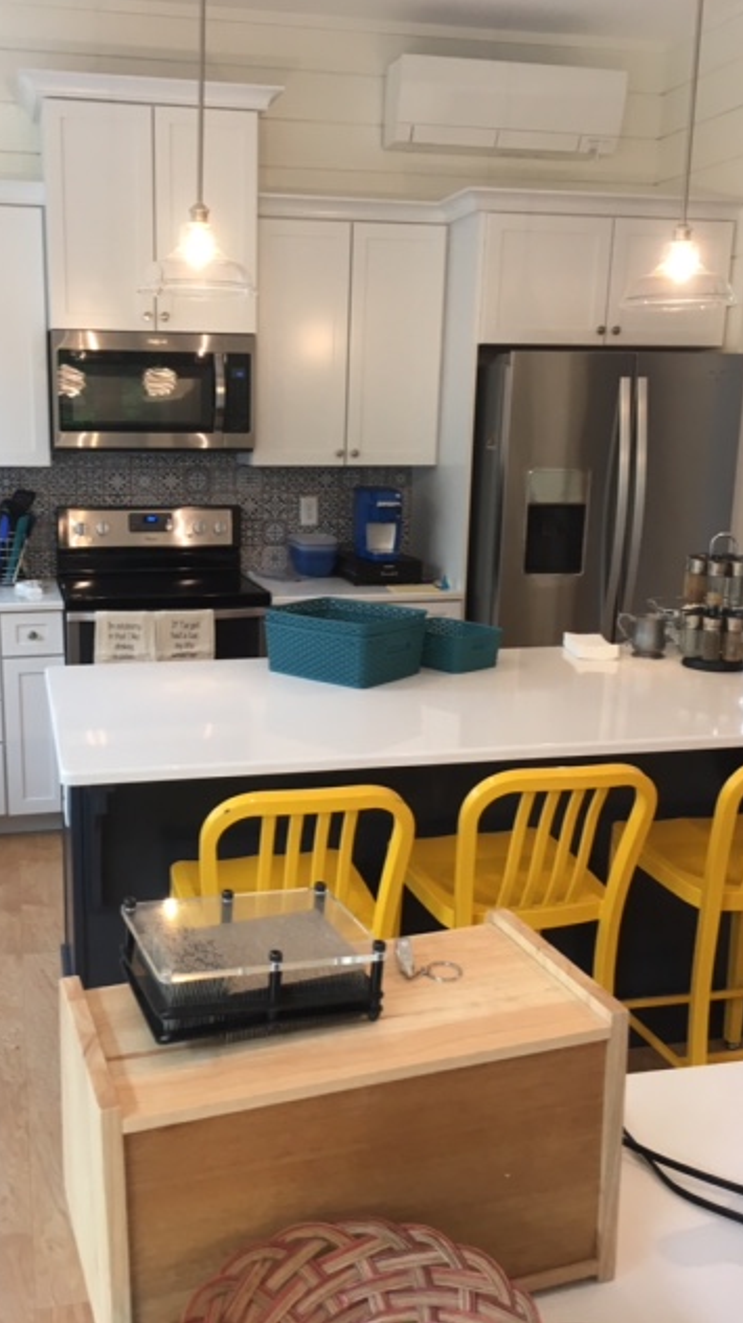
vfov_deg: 61.0
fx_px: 1122
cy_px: 655
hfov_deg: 36.3
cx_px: 253
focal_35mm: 32
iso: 64
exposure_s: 1/30
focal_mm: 4.15
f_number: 2.2
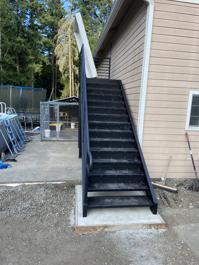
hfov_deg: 53.1
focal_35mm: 26
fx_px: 199
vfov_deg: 67.3
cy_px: 132
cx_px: 100
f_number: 1.8
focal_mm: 4.25
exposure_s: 1/213
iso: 32
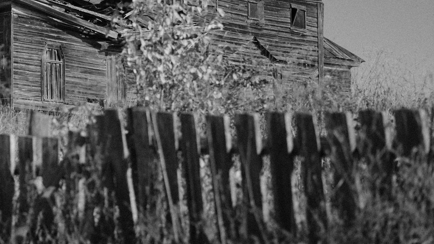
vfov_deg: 8.3
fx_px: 1680
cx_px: 35
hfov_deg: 14.6
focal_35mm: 146
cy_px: 6
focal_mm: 50
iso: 640
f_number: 2
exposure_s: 1/11000
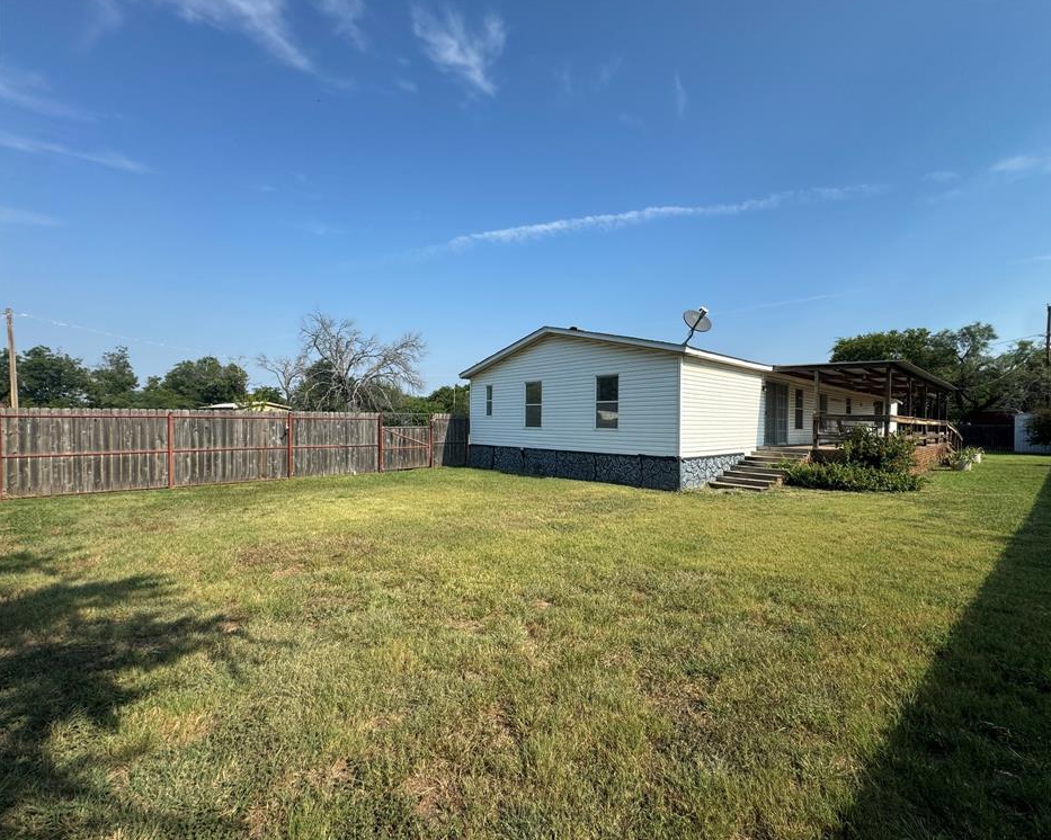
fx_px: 466
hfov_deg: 96.5
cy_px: 427
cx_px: 573
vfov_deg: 84.0
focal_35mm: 15
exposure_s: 1/1927
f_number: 2.2
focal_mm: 2.22
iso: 50
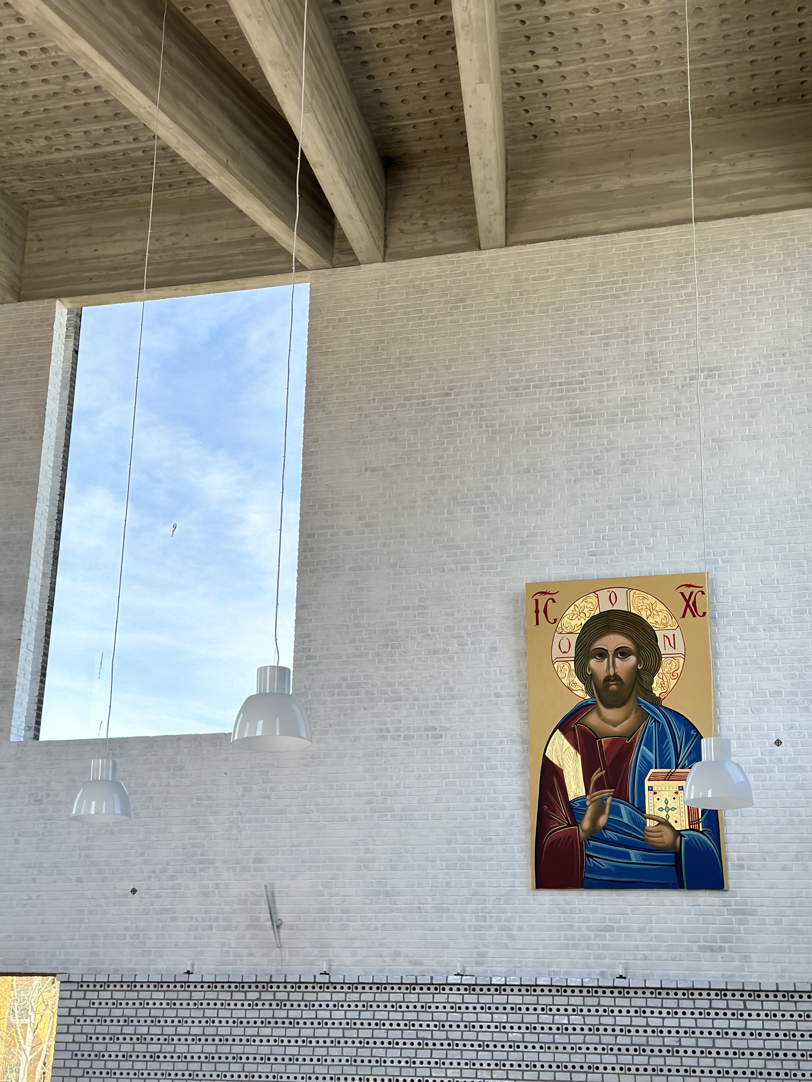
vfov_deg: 39.7
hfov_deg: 30.3
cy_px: 541
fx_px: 1501
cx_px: 406
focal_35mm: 48
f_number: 1.78
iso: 80
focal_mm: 6.86
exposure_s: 1/880
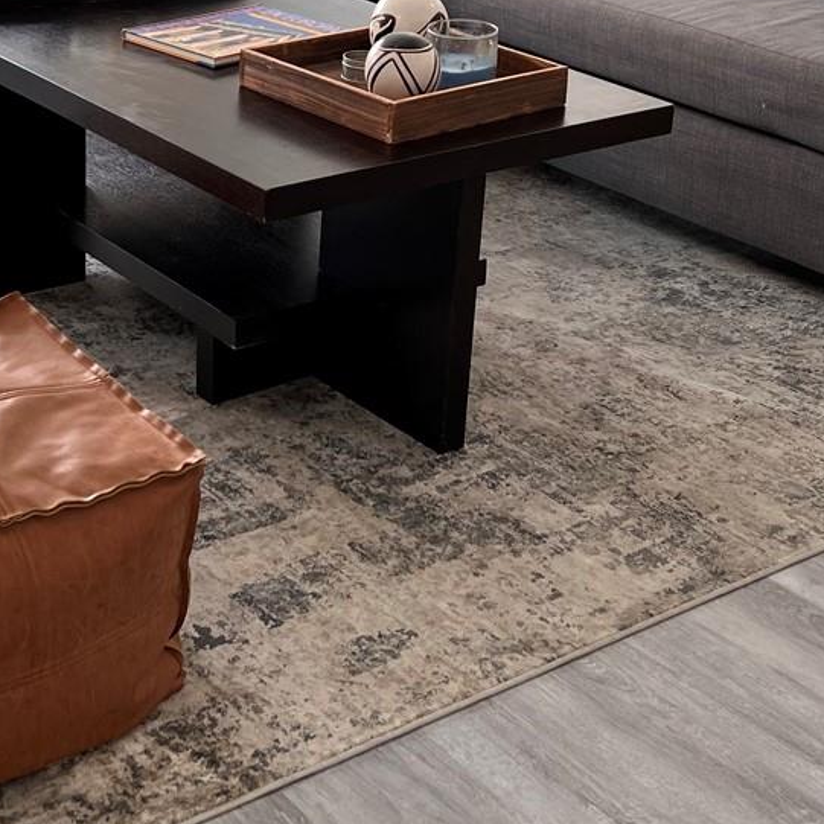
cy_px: 117
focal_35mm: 68
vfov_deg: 24.8
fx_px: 1831
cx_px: 352
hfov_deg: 25.3
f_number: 1.5
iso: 40
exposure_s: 1/120
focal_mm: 5.7
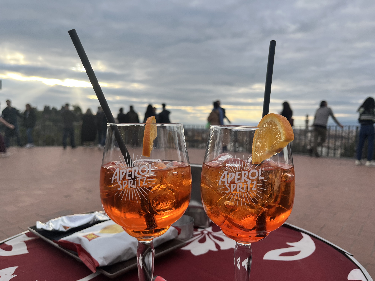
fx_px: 282
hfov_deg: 67.3
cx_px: 188
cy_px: 140
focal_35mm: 26
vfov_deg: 53.1
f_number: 1.6
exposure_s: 1/756
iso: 50
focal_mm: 5.1
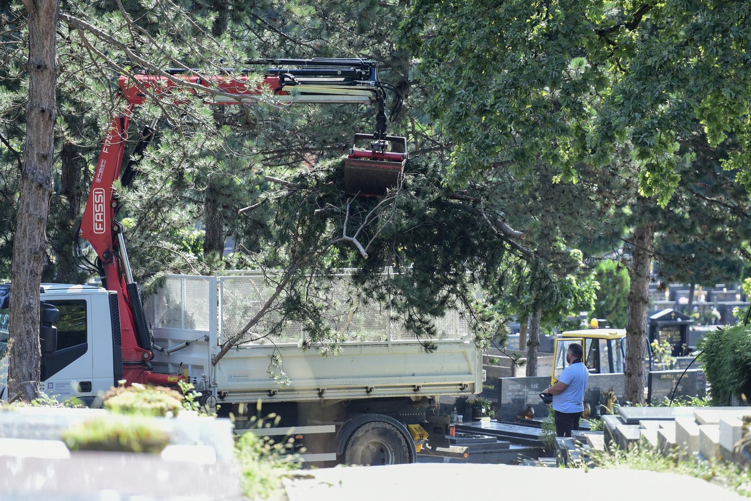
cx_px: 376
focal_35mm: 190
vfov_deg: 7.2
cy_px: 250
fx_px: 3964
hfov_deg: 10.8
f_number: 2.8
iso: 500
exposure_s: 1/1000
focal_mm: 190
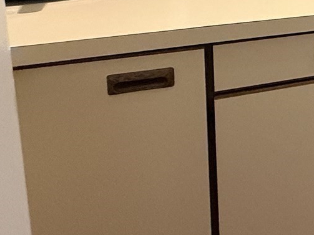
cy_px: -79
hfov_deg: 21.5
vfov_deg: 22.6
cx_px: 567
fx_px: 517
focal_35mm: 57
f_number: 2.2
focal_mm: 2.22
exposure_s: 1/60
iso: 500
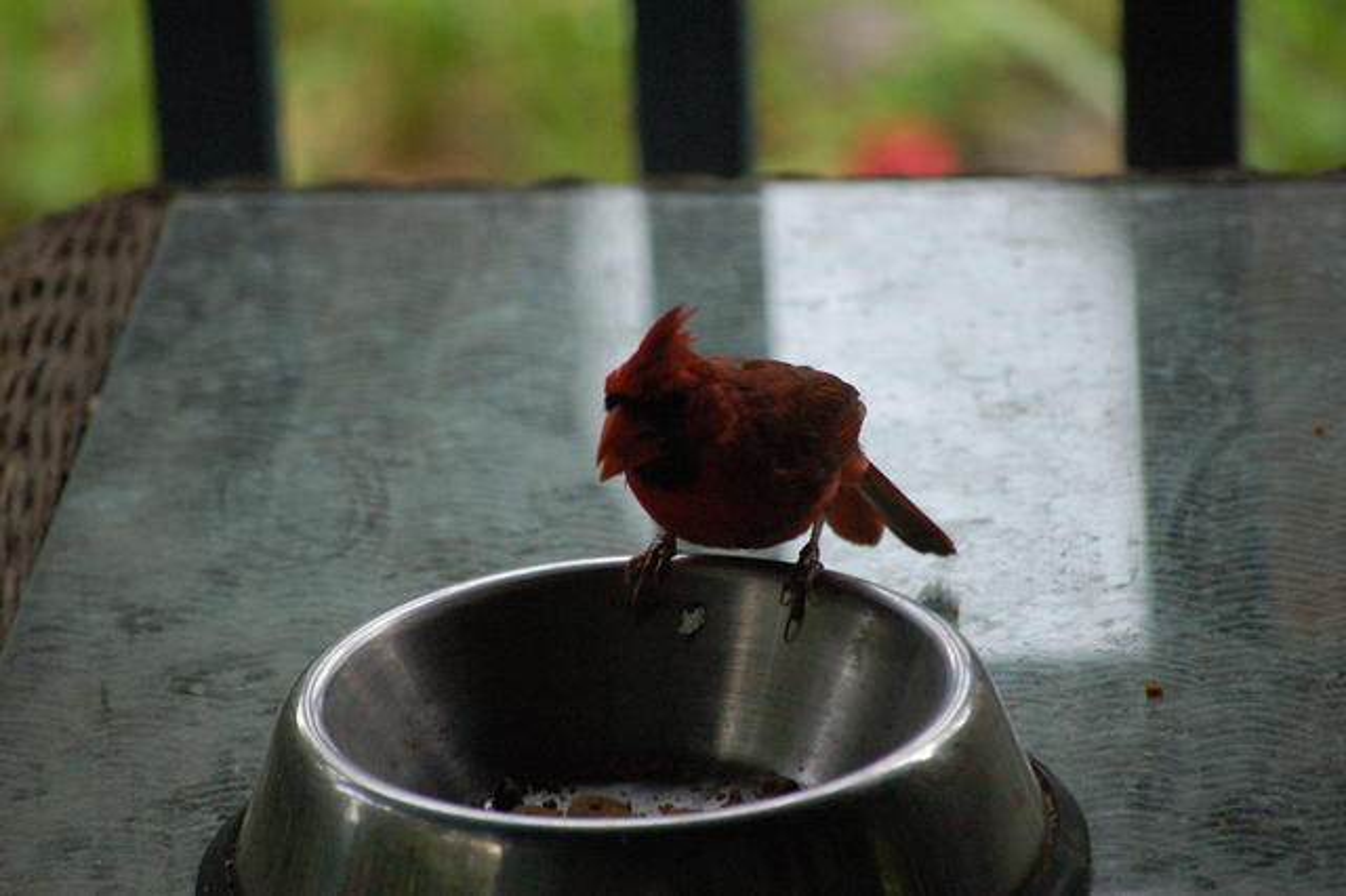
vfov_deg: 4.6
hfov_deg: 6.9
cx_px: 673
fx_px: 11210
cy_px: 448
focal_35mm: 300
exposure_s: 1/250
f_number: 5.6
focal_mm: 200
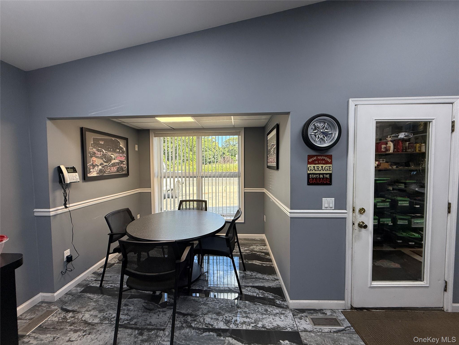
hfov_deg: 102.1
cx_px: 230
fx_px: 186
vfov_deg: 85.7
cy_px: 172
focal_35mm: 14
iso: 100
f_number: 2.2
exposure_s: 1/120
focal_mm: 2.22
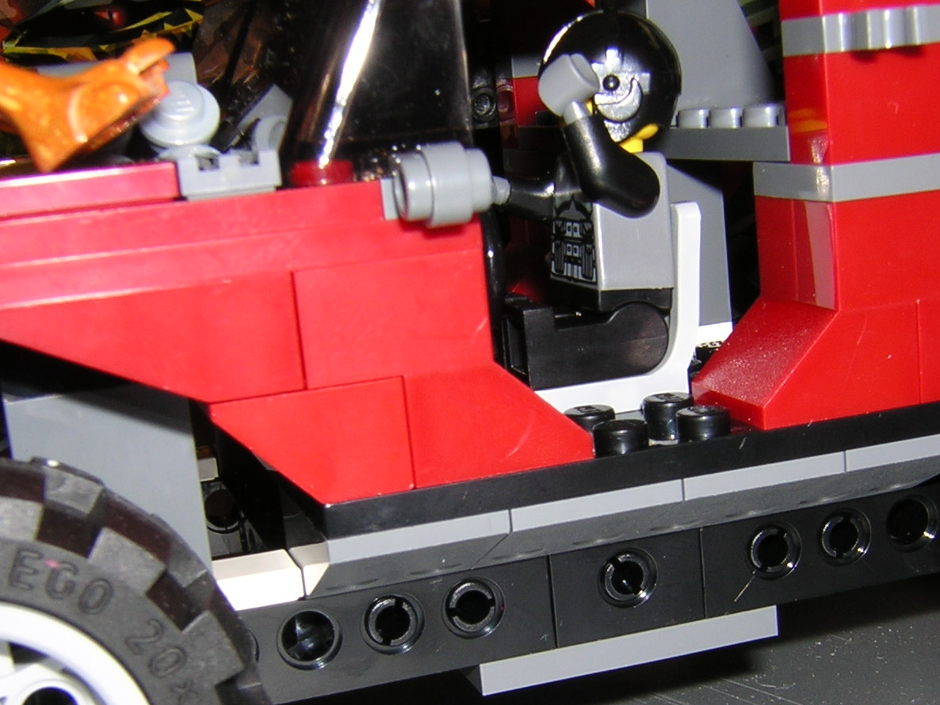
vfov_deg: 25.2
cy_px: 432
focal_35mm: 58
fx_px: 1575
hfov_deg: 33.2
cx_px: 507
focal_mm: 5.6
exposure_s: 1/60.1
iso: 100
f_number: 5.6
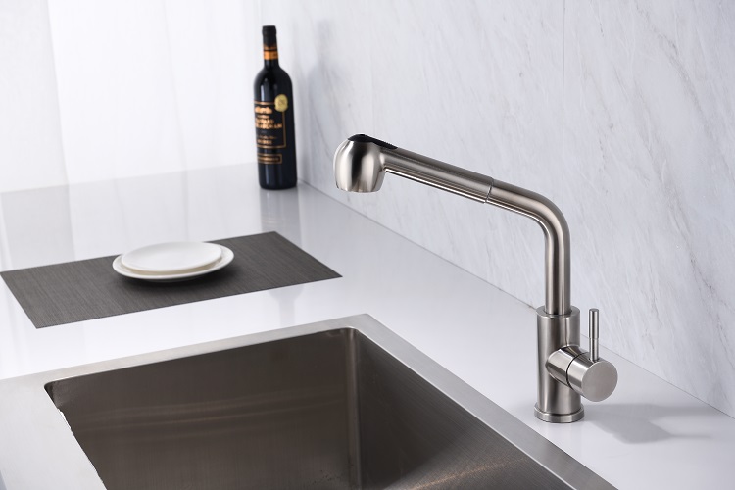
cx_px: 368
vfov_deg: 19.5
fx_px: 1429
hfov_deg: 28.8
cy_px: 245
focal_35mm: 70
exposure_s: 1/100
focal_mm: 70
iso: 100
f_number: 10
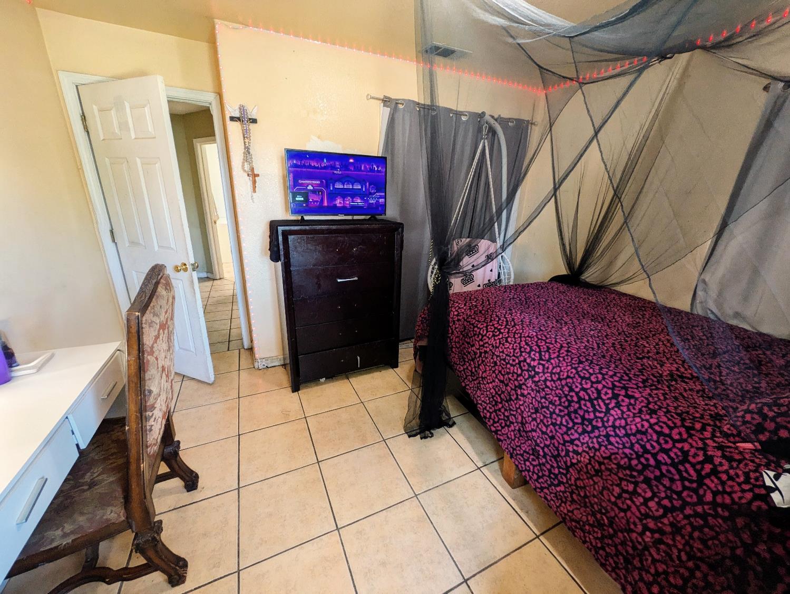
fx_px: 320
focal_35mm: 14
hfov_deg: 102.0
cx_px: 395
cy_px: 297
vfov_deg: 85.7
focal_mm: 1.83
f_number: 2.2
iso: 220
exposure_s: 1/24
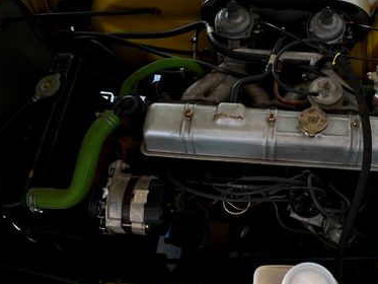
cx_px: 278
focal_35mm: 48
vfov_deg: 30.3
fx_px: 524
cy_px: 137
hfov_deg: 38.7
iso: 25
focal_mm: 3.99
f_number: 1.8
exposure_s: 1/121
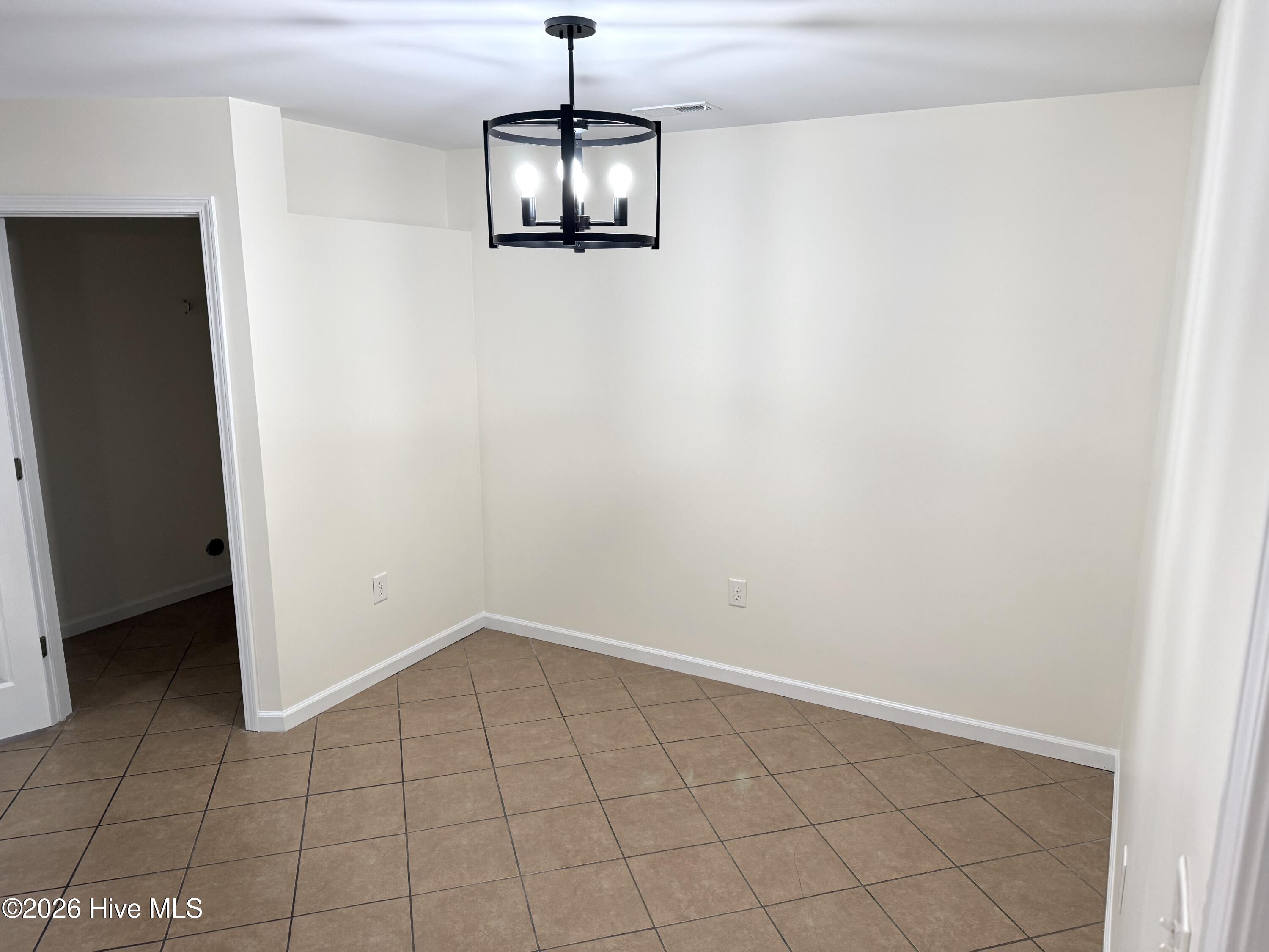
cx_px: 634
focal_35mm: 24
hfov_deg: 71.6
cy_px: 476
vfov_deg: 56.8
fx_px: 880
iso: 125
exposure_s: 1/120
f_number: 1.78
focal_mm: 6.76
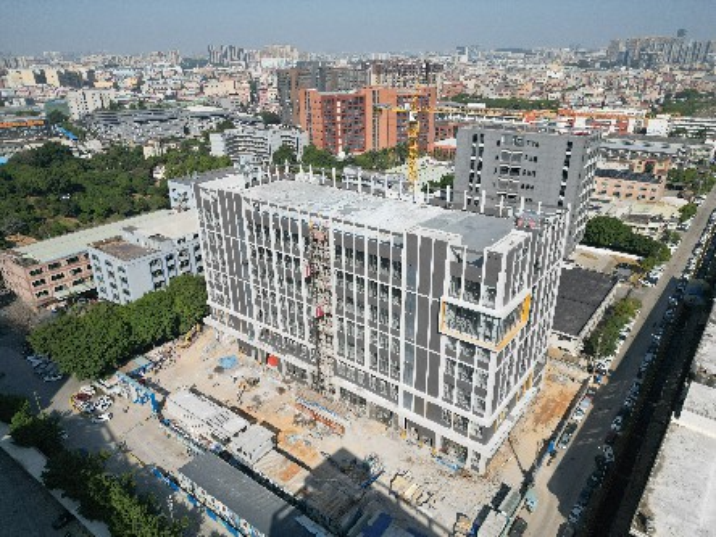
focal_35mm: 24
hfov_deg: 71.6
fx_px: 496
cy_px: 268
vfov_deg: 56.8
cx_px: 358
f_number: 1.7
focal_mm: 6.72
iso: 130
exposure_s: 1/4000
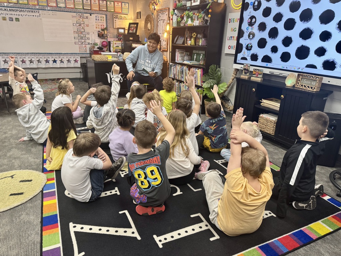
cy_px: 128
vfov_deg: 56.8
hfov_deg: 71.6
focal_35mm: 24
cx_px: 170
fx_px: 236
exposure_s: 1/60
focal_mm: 6.76
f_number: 1.78
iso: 160
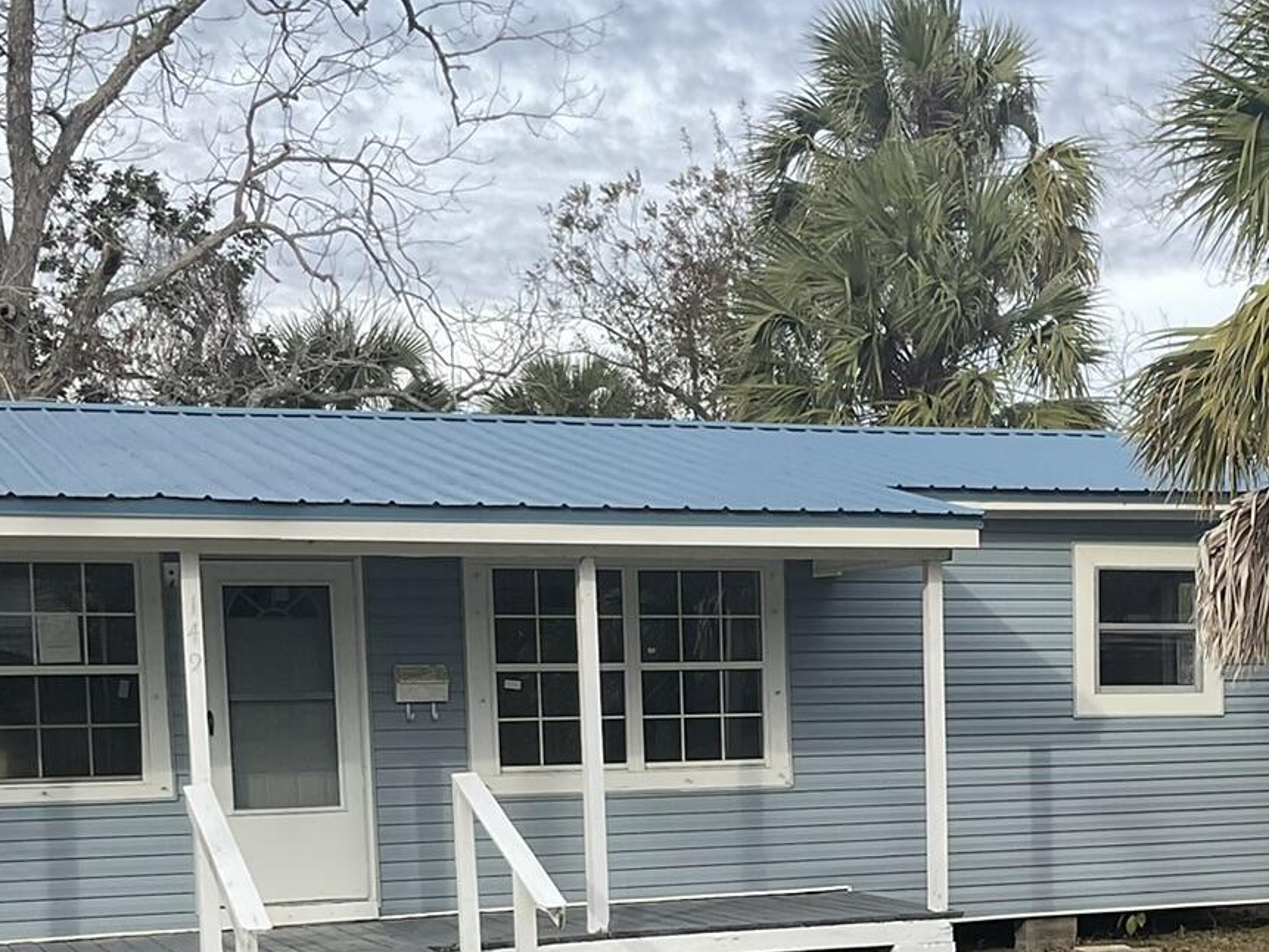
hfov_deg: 27.5
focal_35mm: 69
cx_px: 1032
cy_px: 874
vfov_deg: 20.8
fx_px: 2530
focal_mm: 3
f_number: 1.8
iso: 16
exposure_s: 1/540
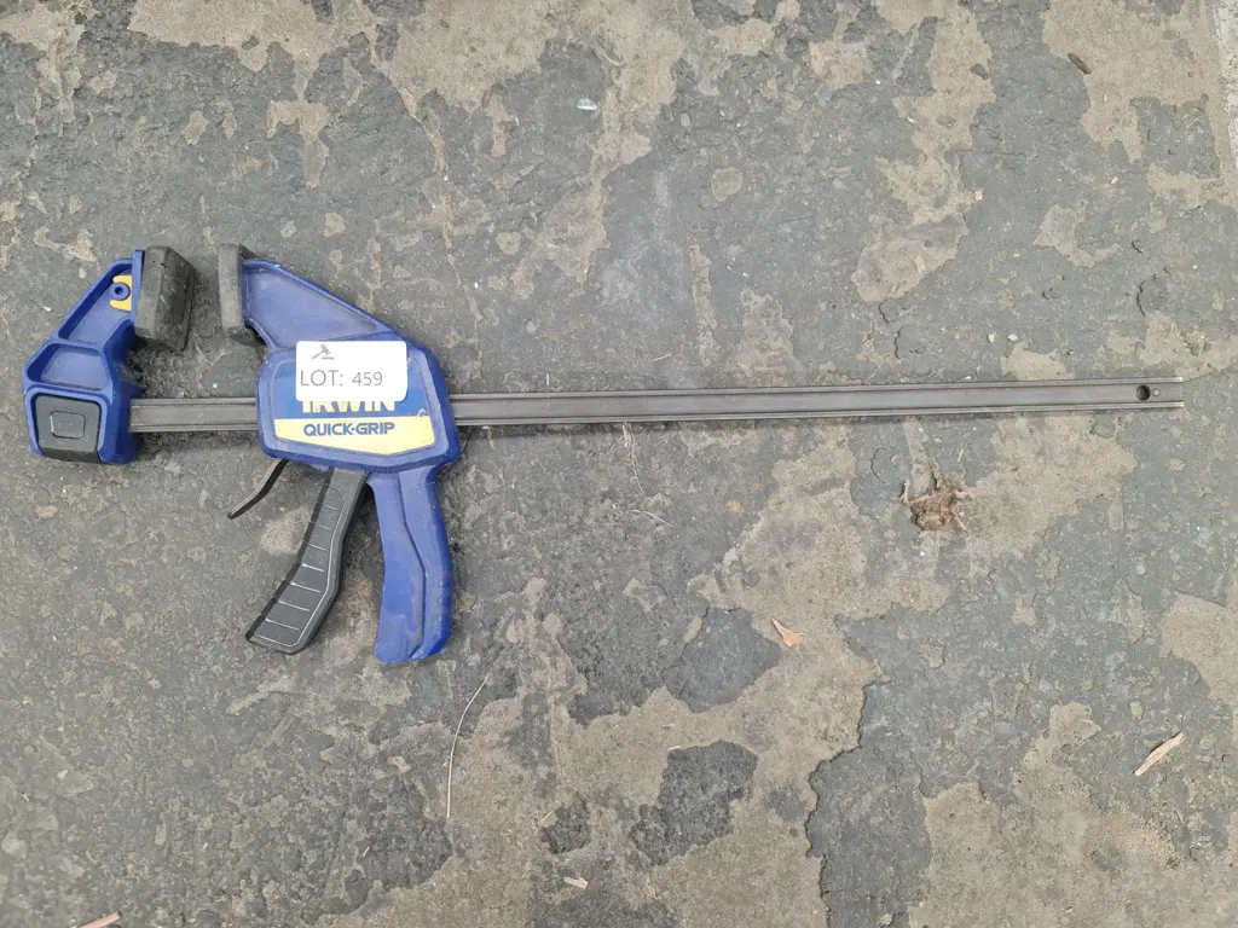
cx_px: 619
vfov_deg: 54.9
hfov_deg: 69.4
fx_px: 894
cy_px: 464
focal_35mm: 25
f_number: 1.8
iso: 50
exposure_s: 1/100
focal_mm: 7
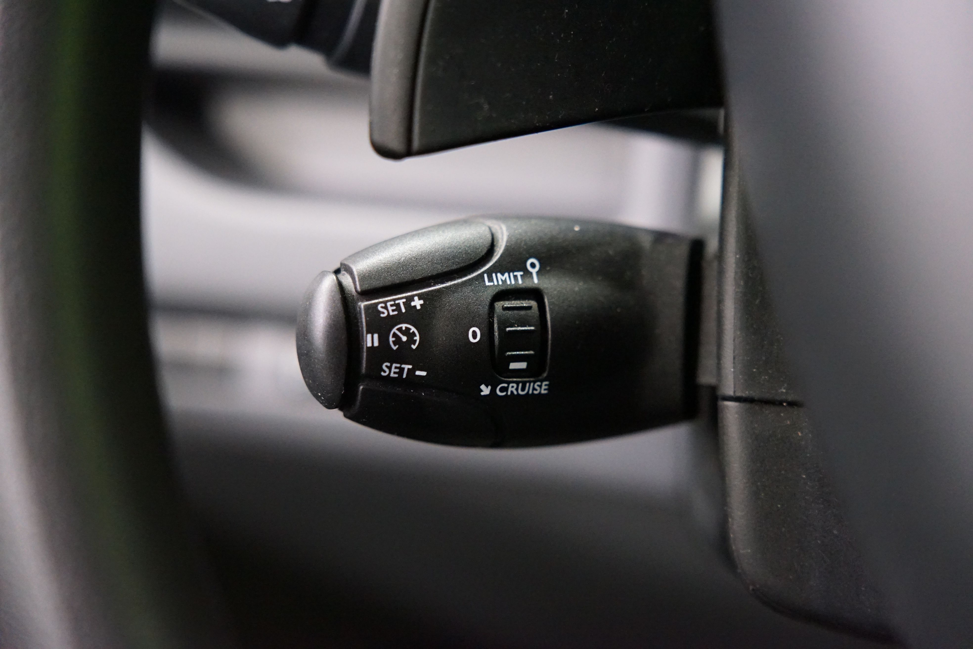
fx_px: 1649
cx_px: 486
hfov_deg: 32.9
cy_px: 324
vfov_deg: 22.3
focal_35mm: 61
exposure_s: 1/20
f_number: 2.8
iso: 6400
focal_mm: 61
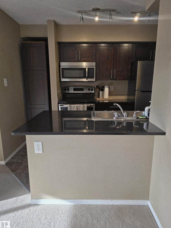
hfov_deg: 56.8
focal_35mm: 24
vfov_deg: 71.6
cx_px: 89
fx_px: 158
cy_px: 116
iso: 32
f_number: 1.7
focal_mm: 6.3
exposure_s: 1/120
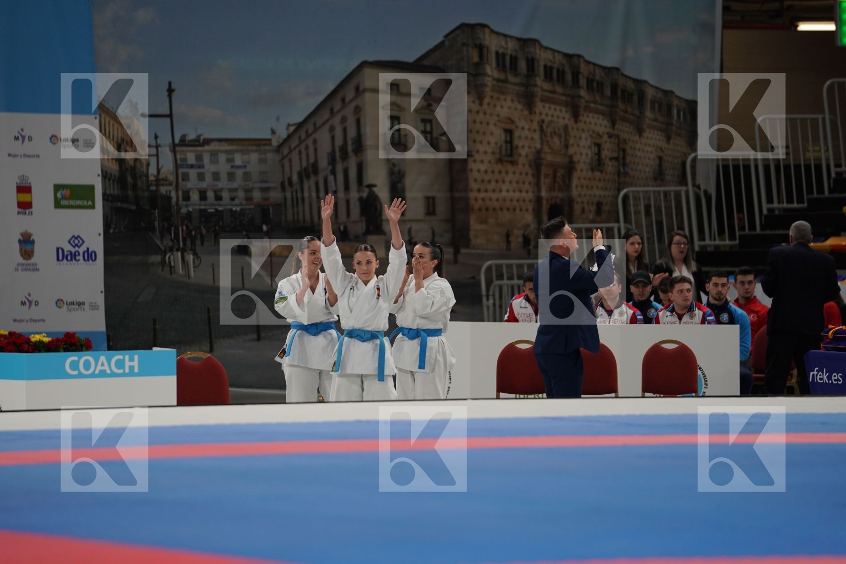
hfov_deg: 10.3
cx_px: 423
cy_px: 282
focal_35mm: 200
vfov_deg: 6.9
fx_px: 4700
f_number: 2.8
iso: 640
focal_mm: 200
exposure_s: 1/500
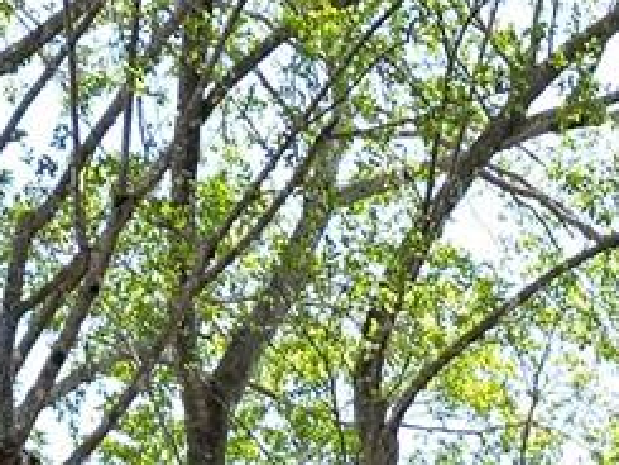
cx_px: 791
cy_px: 1299
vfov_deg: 8.6
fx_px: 2684
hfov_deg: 12.8
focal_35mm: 150
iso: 25
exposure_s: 1/526
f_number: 1.8
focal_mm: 5.4
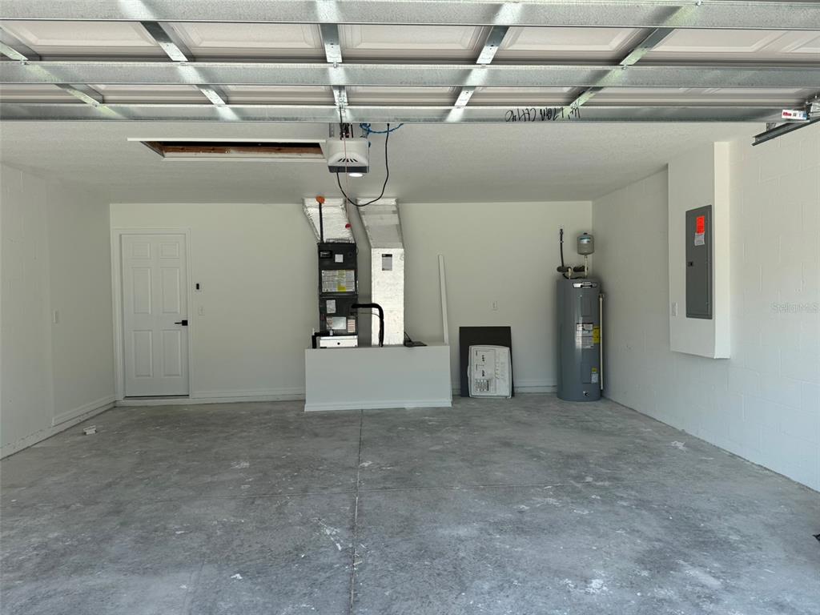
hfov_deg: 71.6
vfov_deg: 56.8
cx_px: 410
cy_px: 308
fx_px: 569
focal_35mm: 24
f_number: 1.78
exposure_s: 1/1131
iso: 80
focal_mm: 6.76
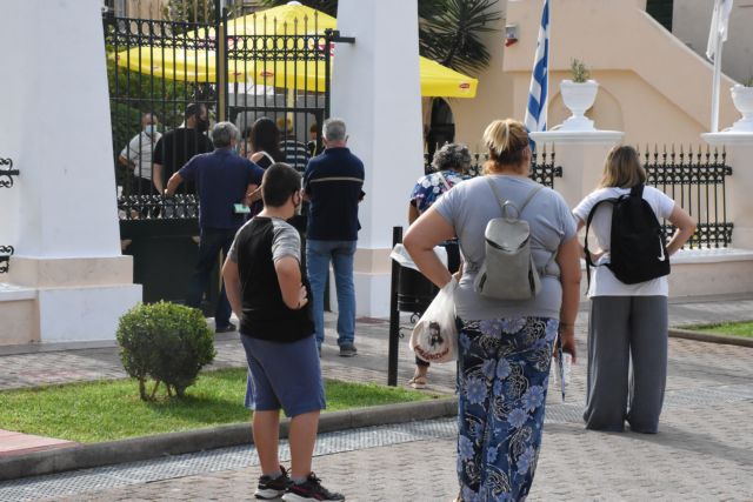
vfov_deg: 14.7
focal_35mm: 93
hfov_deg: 21.9
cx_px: 376
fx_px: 1946
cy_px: 251
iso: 6400
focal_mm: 62
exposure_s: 1/3195
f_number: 14
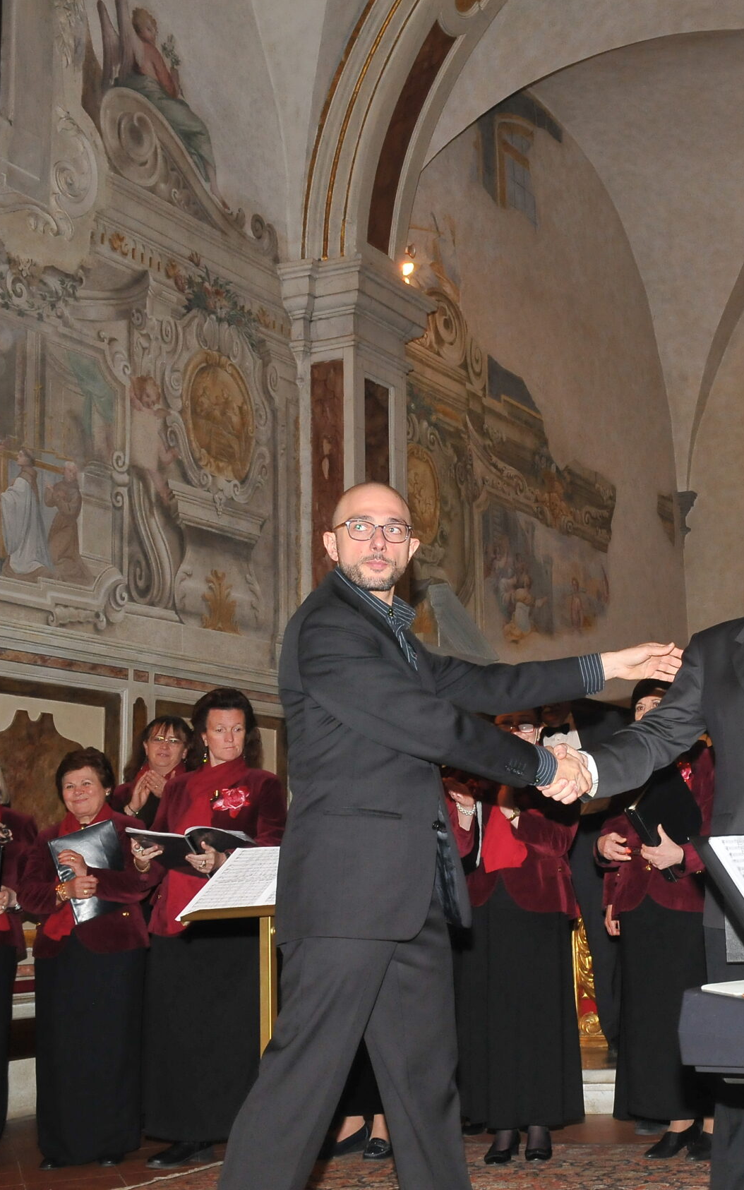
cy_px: 593
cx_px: 736
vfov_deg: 39.6
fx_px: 1654
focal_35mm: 51
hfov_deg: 24.3
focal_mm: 22
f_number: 7.1
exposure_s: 1/60
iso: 900
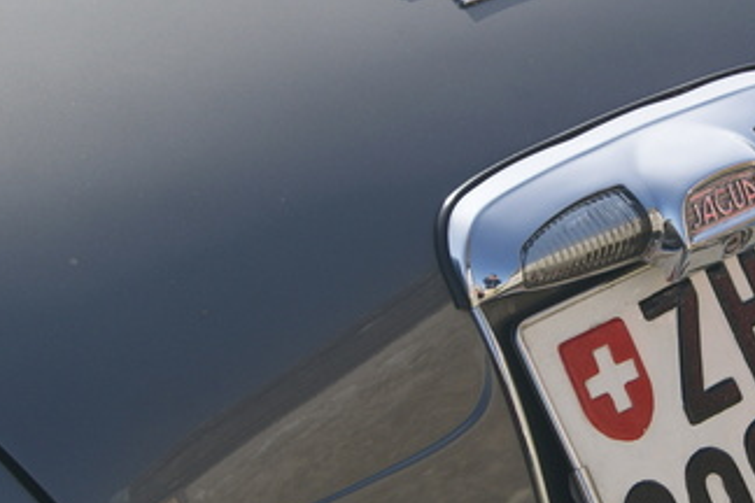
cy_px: 291
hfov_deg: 16.3
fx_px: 2620
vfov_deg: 11.0
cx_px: 623
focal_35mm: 125
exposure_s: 1/160
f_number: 9
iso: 100
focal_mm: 45
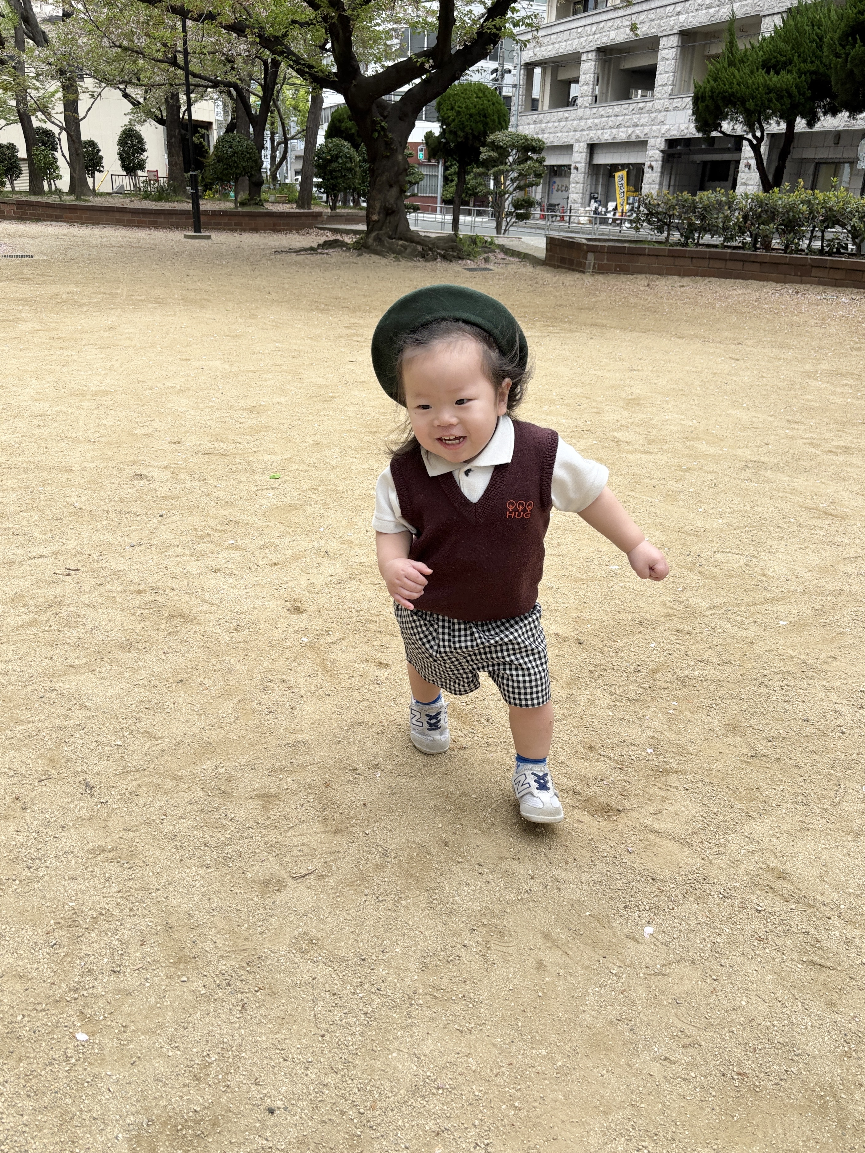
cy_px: 617
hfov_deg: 49.7
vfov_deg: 63.4
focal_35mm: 28
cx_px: 451
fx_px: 933
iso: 50
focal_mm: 5.96
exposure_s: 1/1007
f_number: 1.6
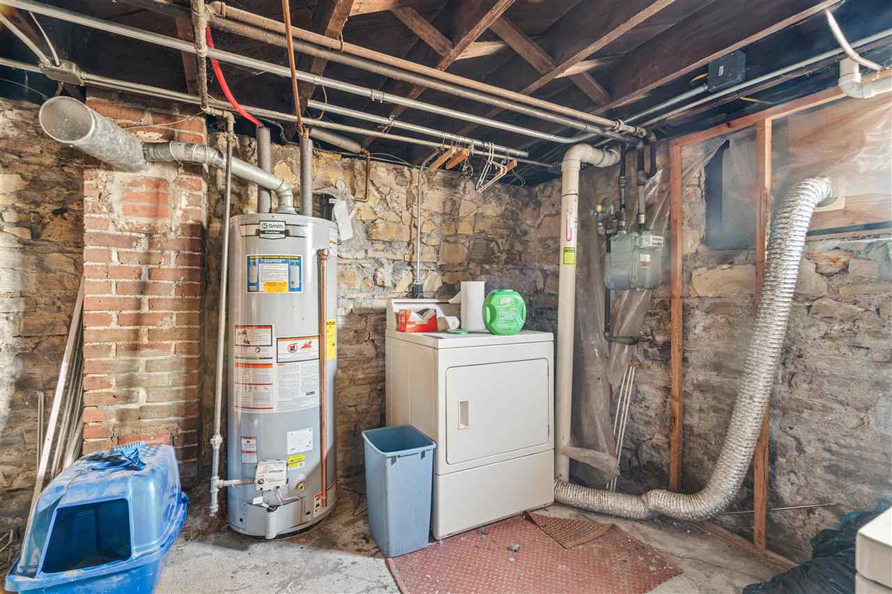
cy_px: 297
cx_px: 446
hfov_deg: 96.7
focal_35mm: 16
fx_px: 396
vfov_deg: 73.7
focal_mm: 16
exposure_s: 3.2
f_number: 10
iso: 400
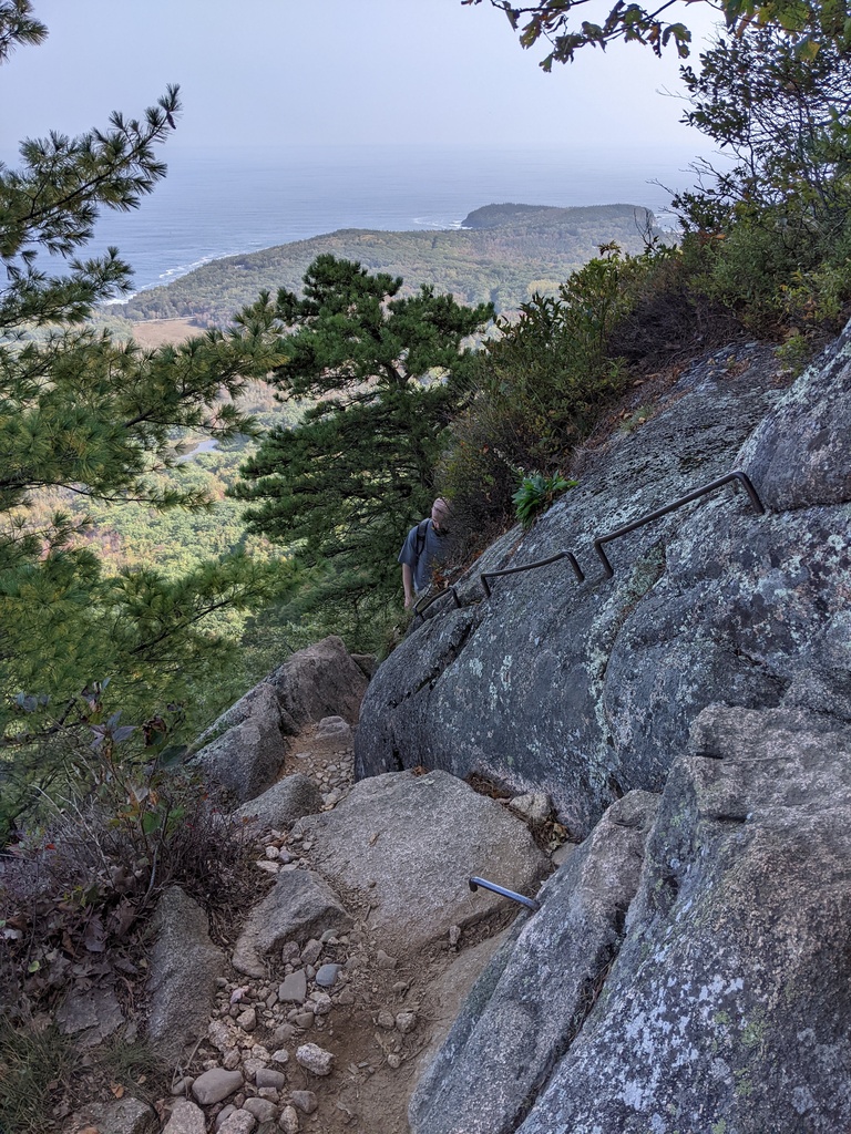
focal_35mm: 27
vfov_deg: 65.3
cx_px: 426
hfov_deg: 51.4
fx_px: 885
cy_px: 567
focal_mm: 4.44
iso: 43
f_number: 1.8
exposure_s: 1/1805
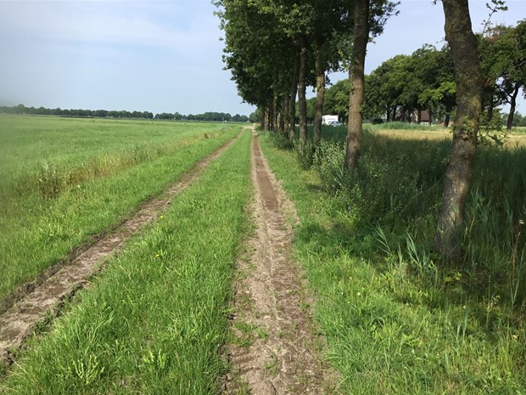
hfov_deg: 56.8
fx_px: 486
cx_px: 259
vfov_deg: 44.2
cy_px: 203
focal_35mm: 32
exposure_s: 1/1131
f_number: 2.4
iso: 25
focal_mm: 3.3
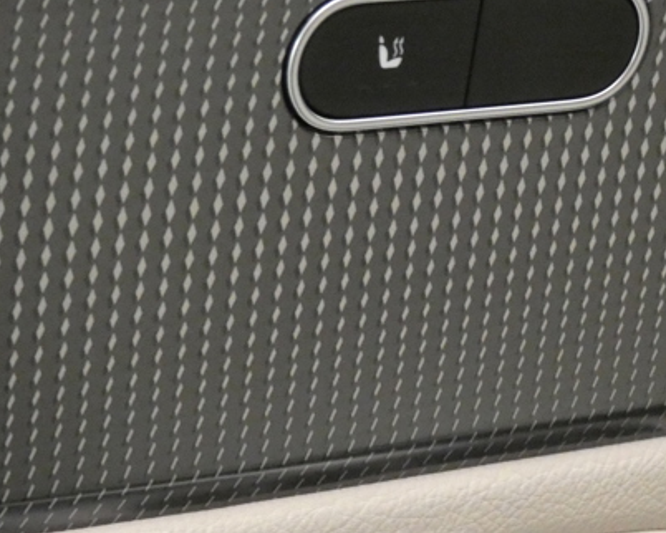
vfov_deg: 9.4
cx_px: 466
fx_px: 3254
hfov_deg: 11.7
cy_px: 161
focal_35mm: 165
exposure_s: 1/13
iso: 1600
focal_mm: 15.2
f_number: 4.6
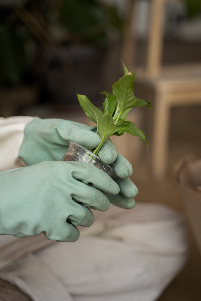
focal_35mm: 75
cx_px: 100
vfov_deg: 27.0
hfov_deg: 18.2
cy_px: 150
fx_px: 628
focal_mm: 75
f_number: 2.8
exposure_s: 1/320
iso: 800
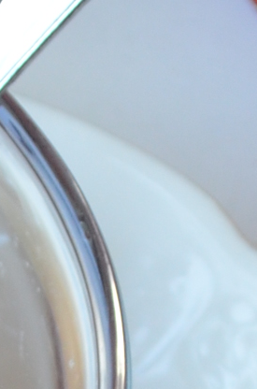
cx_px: -96
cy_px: 711
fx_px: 4308
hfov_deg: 3.4
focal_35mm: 400
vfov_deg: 5.1
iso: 720
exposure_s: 1/60
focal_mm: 45
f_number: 5.6
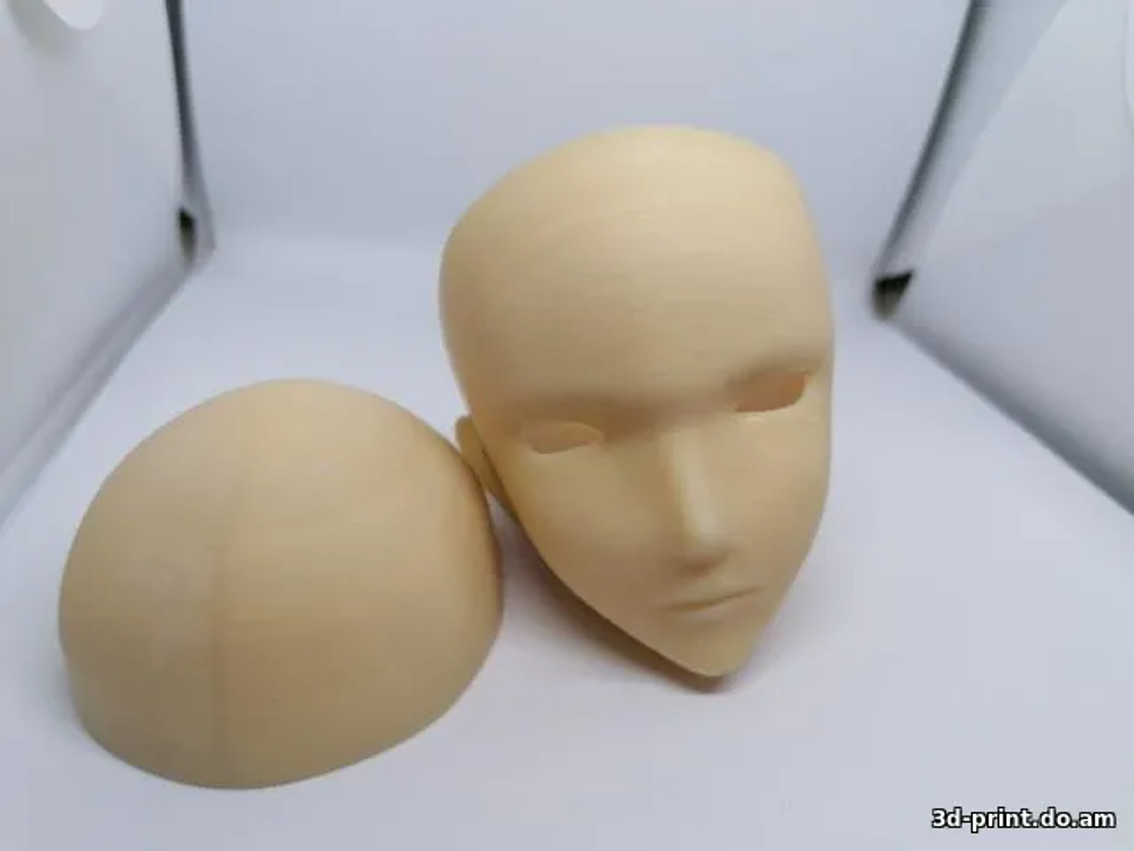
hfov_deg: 65.3
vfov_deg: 51.4
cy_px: 426
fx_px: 885
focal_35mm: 27
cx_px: 567
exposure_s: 1/155
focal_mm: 4.75
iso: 50
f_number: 1.8
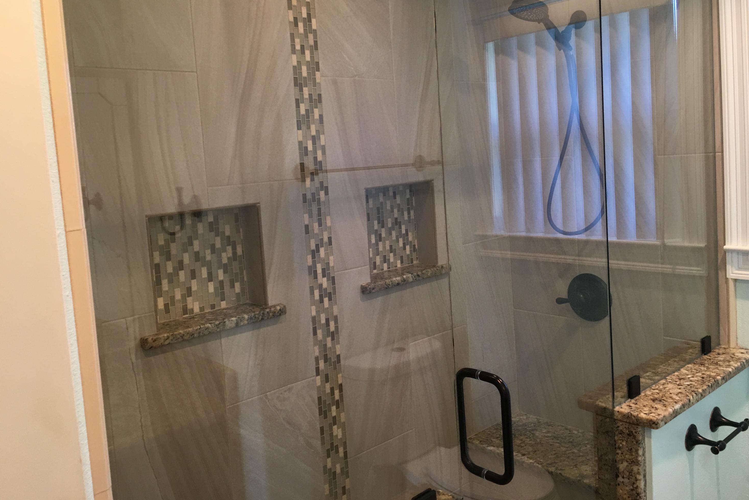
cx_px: 384
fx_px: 645
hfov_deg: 60.3
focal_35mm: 31
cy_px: 214
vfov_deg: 42.2
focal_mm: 4.15
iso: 40
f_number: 2.2
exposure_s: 1/15
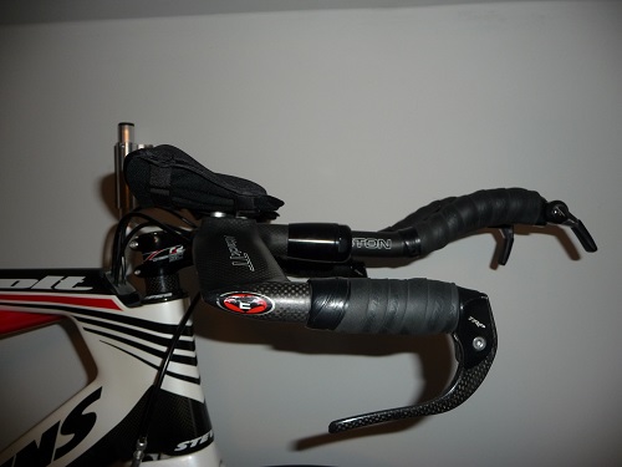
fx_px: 503
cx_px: 311
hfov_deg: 63.4
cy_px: 234
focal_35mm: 28
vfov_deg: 49.7
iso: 100
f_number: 3.3
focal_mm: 4.7
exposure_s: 1/30
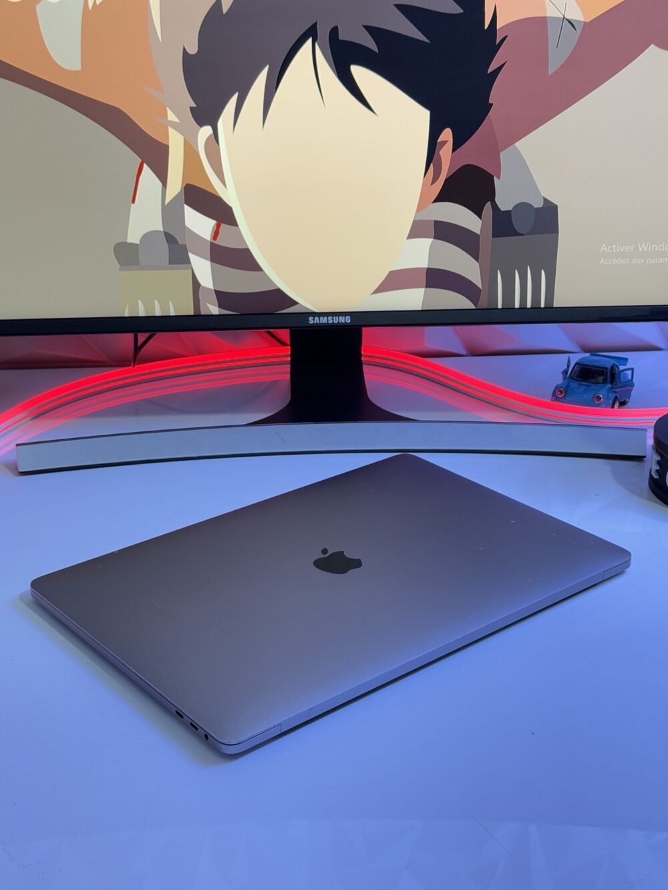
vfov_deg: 39.7
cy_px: 445
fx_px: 1235
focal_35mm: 48
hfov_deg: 30.3
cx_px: 334
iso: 160
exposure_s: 1/60
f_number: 1.78
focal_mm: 6.76
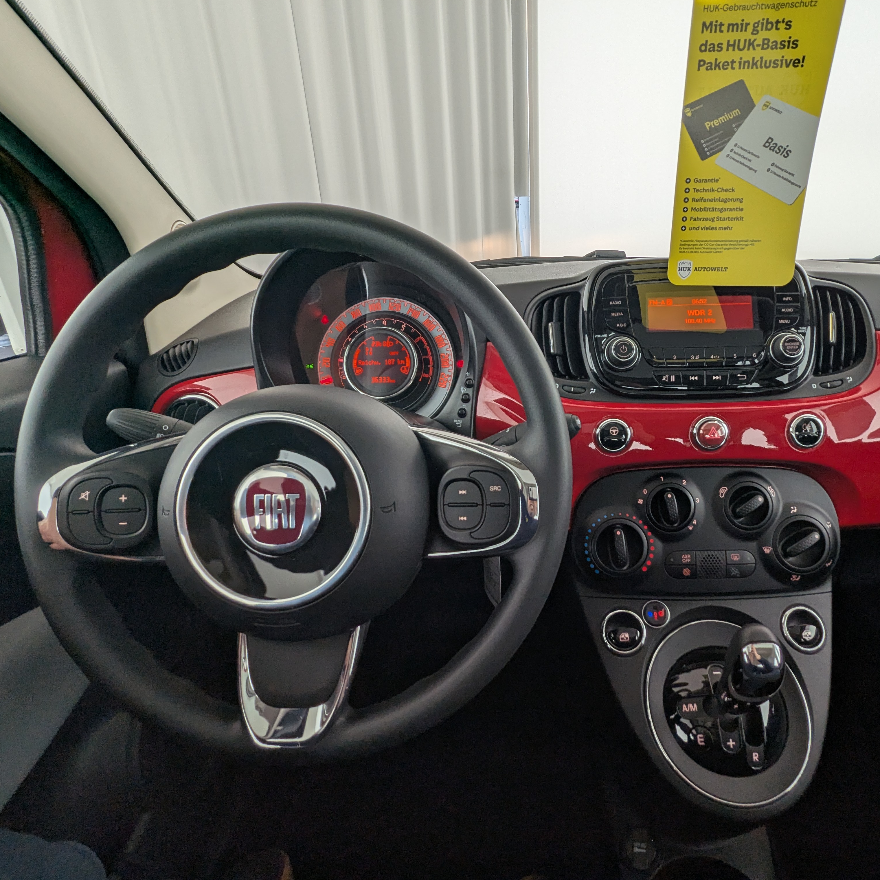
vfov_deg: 77.7
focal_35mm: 19
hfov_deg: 76.9
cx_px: 524
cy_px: 441
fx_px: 546
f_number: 2.2
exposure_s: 1/70.7
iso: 38
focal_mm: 2.35
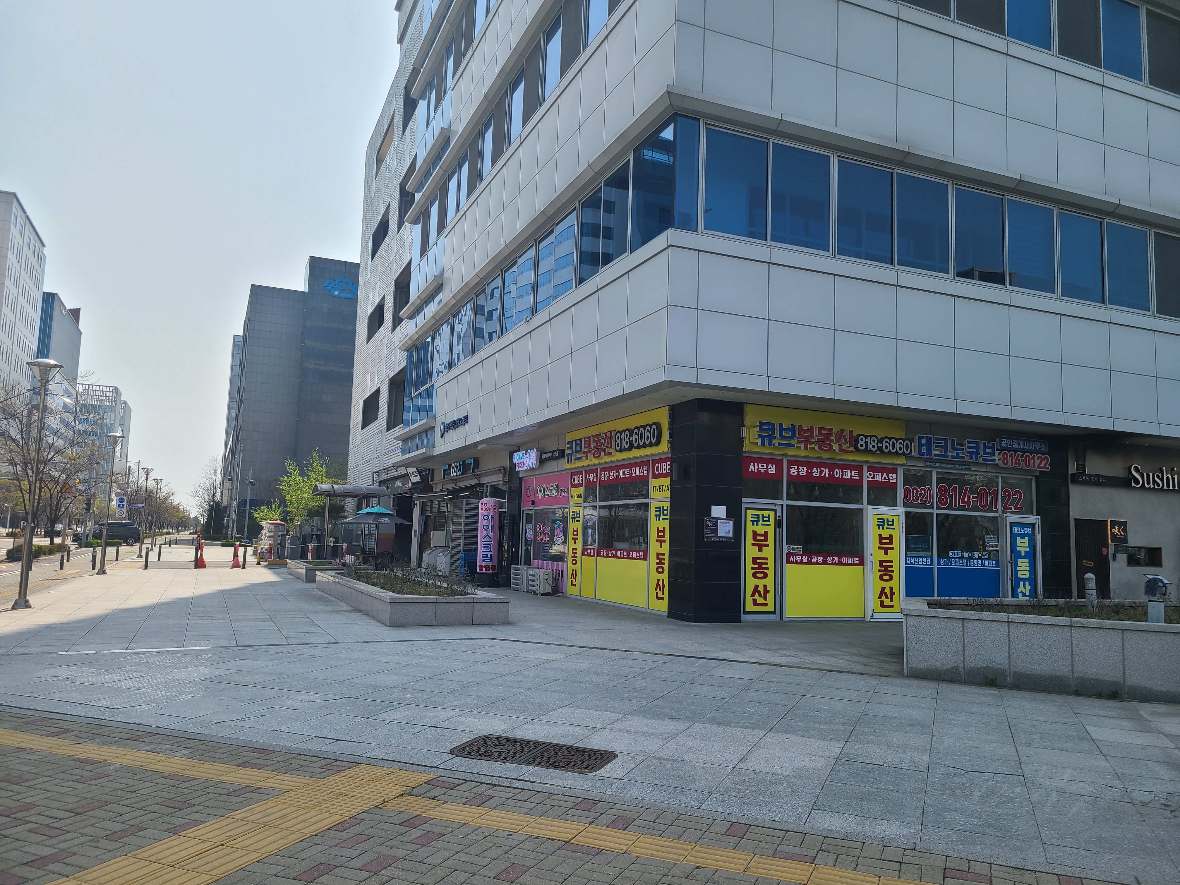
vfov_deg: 53.1
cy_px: 442
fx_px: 886
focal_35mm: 26
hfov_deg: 67.3
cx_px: 590
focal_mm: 5.4
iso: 40
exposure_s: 1/1983
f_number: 1.8
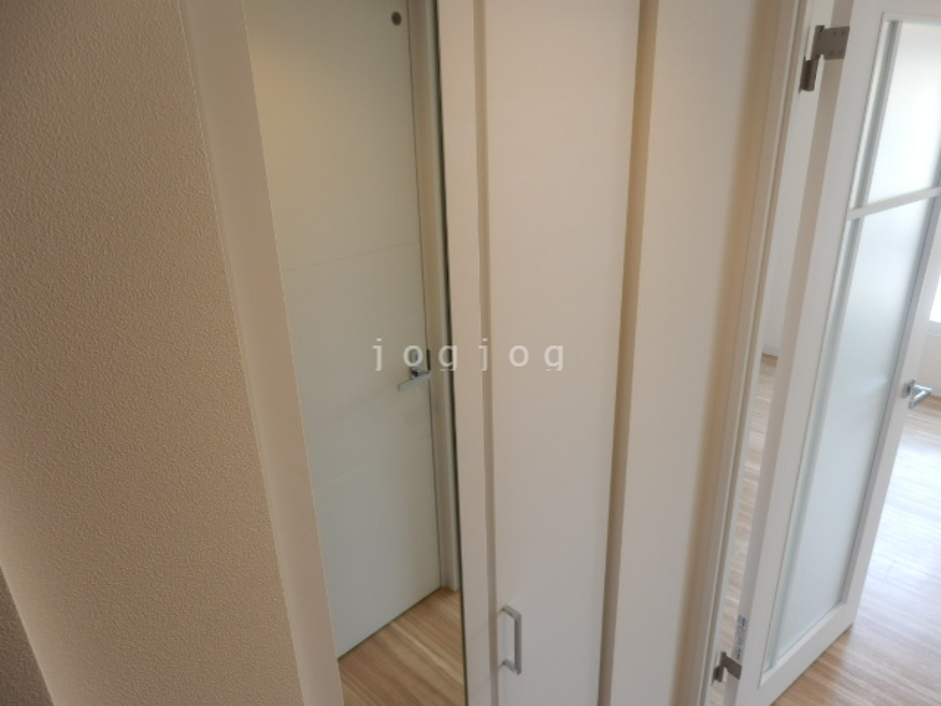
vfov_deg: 56.8
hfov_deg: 71.6
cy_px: 353
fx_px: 652
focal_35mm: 24
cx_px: 470
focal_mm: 4.2
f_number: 3
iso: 80
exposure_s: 1/30
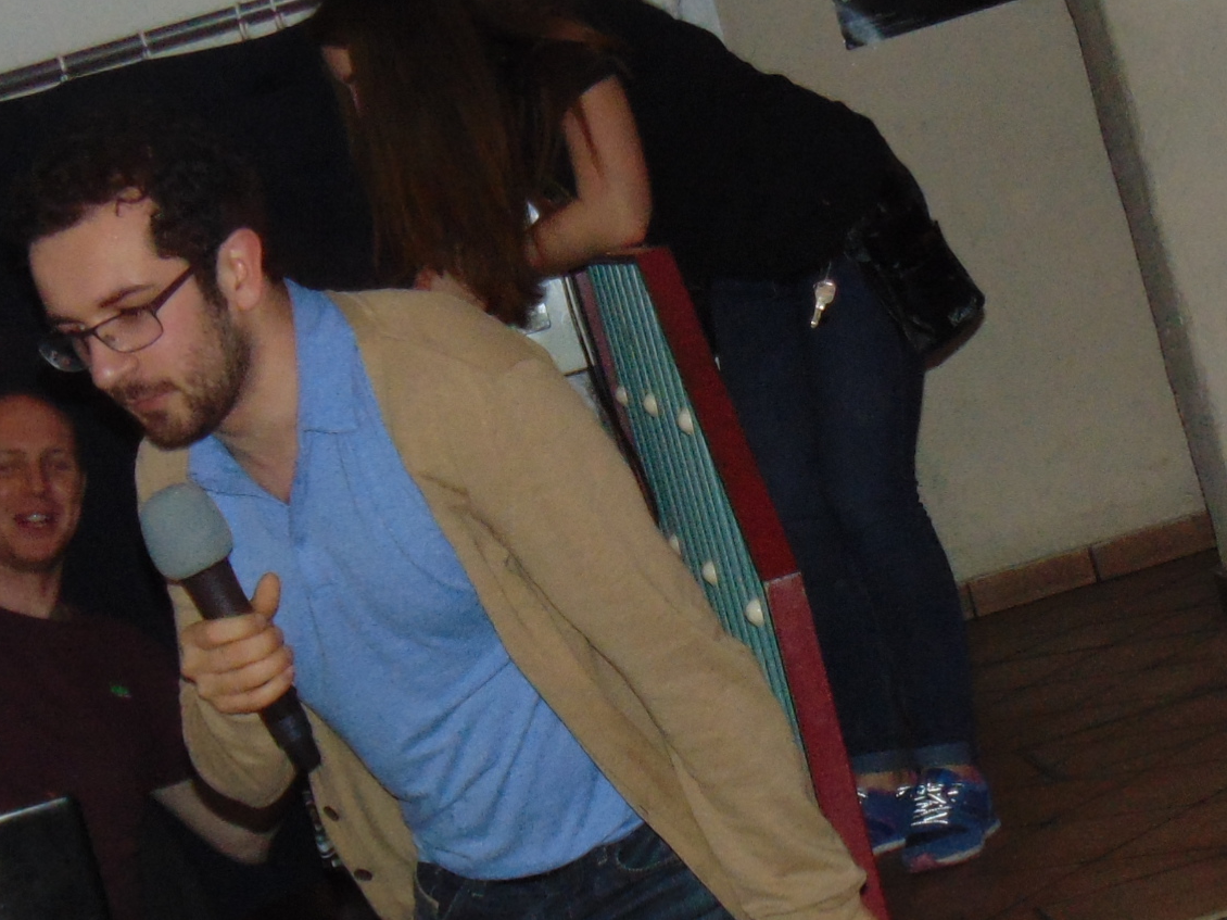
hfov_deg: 17.4
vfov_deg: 13.1
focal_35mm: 113
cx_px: 680
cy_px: 541
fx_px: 4005
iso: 200
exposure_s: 1/8
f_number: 3.2
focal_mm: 6.3
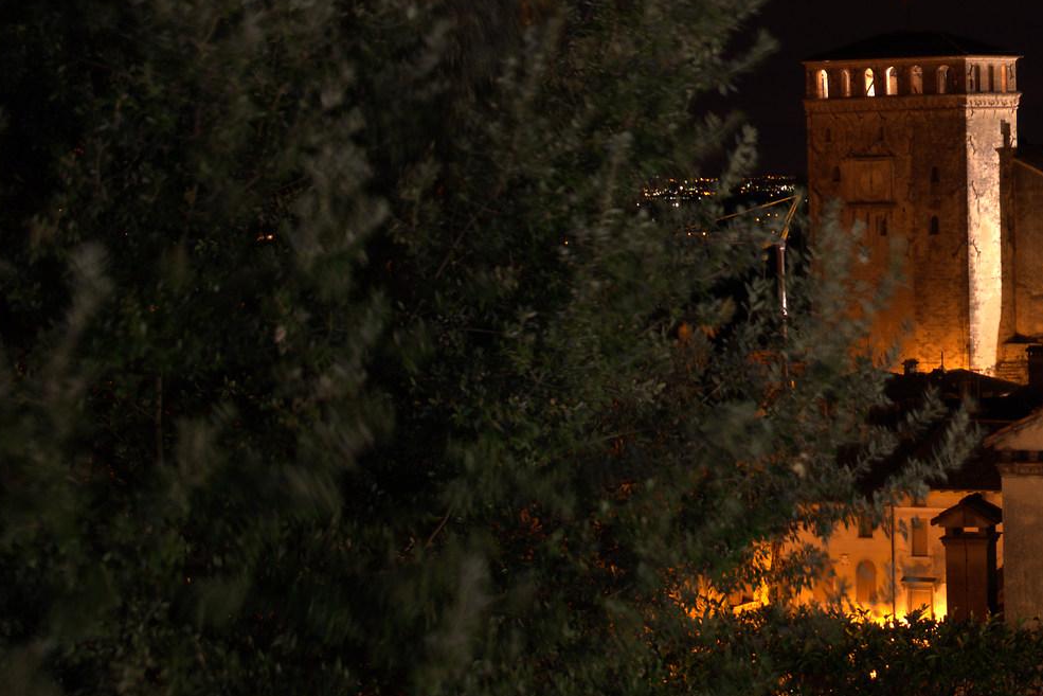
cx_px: 1076
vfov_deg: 11.6
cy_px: 26
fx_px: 3390
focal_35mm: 117
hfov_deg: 17.1
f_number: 5.6
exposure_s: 13
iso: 100
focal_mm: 32
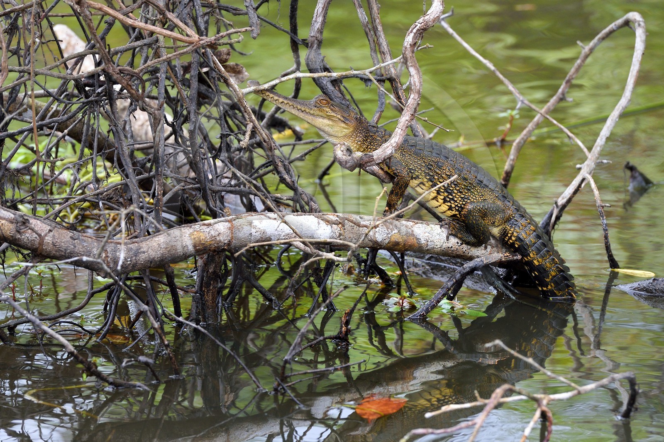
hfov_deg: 10.8
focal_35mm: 190
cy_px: 221
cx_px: 332
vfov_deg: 7.2
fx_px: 3503
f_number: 7.1
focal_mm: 190
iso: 800
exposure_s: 1/320
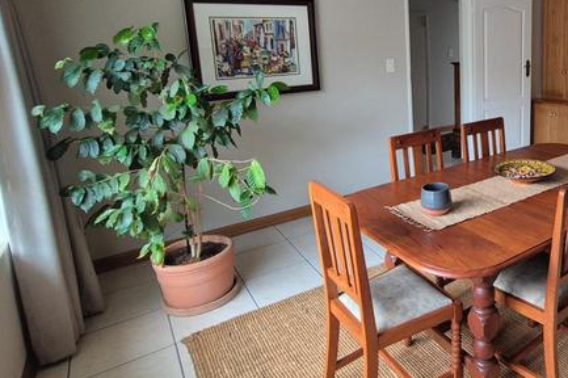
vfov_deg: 49.9
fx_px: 394
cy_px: 114
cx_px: 463
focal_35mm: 25
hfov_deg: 64.5
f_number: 2.2
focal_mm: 2.2
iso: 400
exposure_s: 1/50
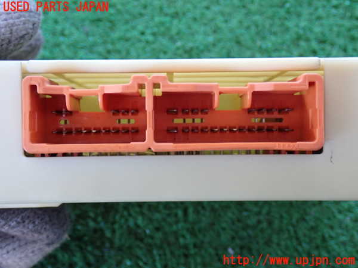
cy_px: 134
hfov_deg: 35.5
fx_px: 558
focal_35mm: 54
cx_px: 179
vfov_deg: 27.0
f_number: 3.3
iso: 800
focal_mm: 9.65
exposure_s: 1/20
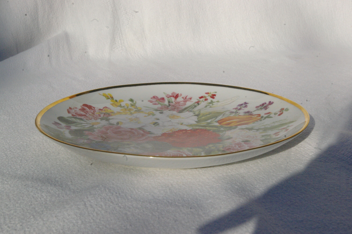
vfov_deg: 34.1
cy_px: 117
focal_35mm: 39
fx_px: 381
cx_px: 176
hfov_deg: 49.6
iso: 1600
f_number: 16
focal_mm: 26
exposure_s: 1/1000
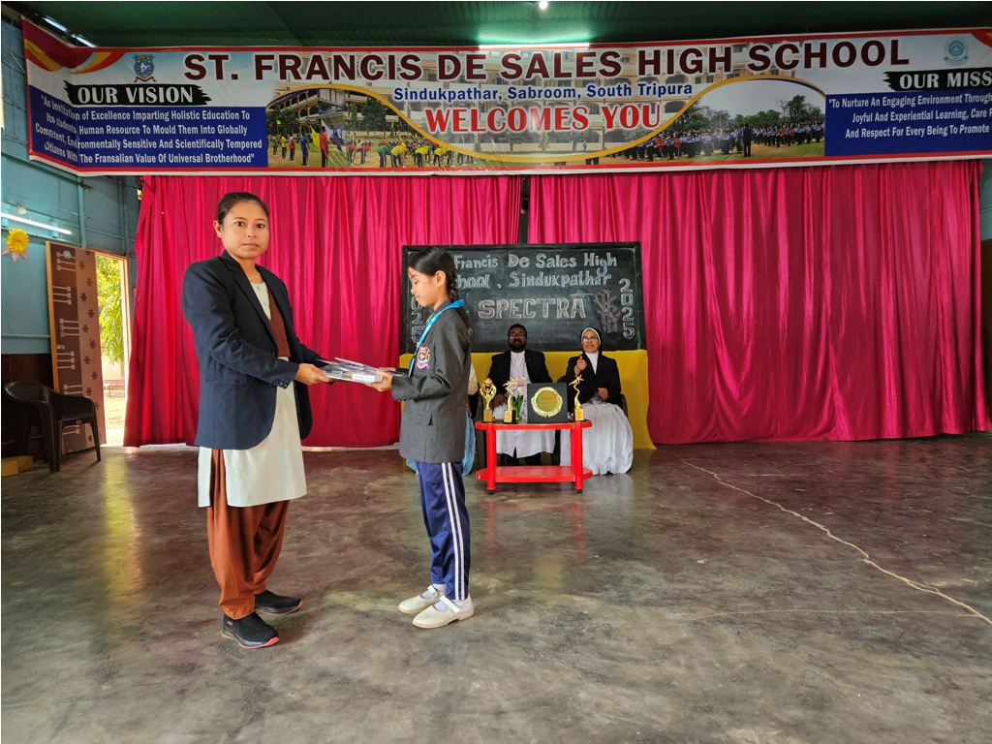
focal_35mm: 23
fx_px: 659
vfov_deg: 58.9
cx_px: 496
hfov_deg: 73.9
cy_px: 372
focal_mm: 5.4
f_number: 1.8
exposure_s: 1/100
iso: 80
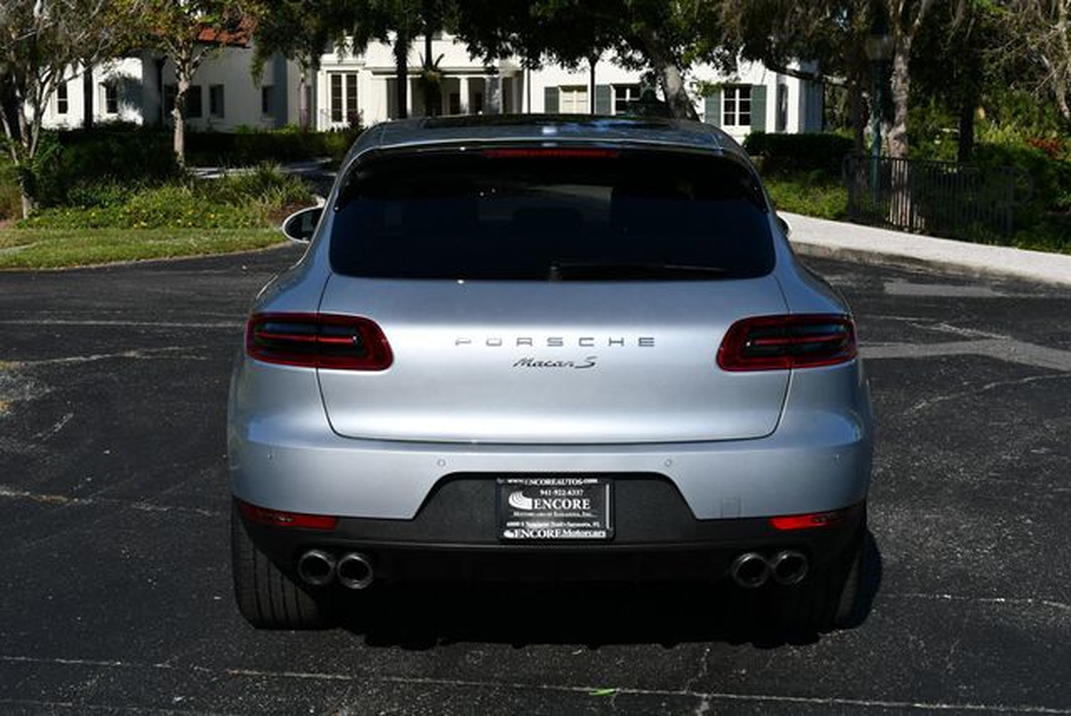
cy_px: 358
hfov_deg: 33.4
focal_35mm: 60
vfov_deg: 22.7
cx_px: 536
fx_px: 1787
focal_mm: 30
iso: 100
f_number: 11
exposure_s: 1/500
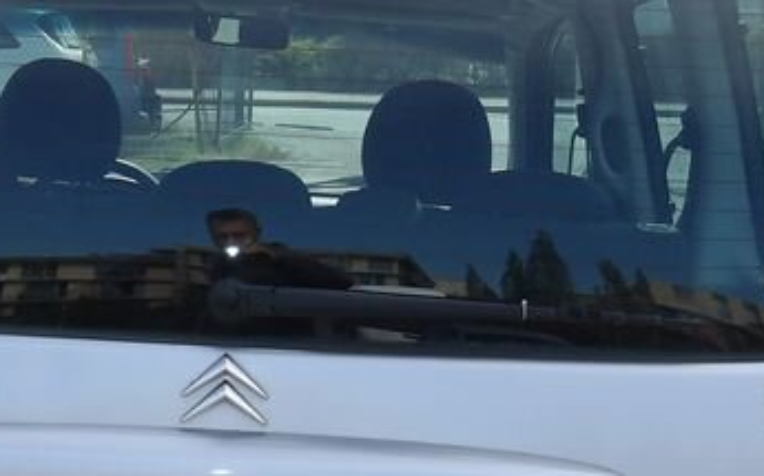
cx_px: 221
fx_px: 1768
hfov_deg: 24.2
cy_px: 387
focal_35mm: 85
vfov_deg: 15.2
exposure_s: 1/745
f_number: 3
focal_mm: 4.9
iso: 100
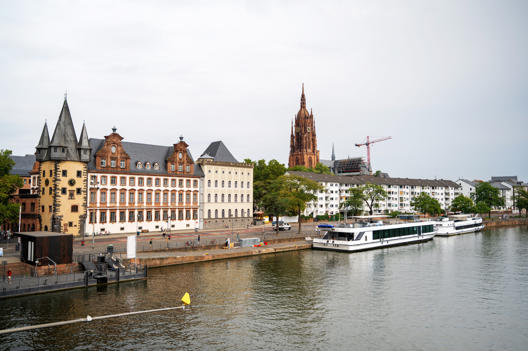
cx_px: 264
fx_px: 440
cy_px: 176
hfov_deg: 62.0
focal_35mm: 30
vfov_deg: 43.5
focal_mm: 30
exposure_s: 1/100
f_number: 4
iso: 100
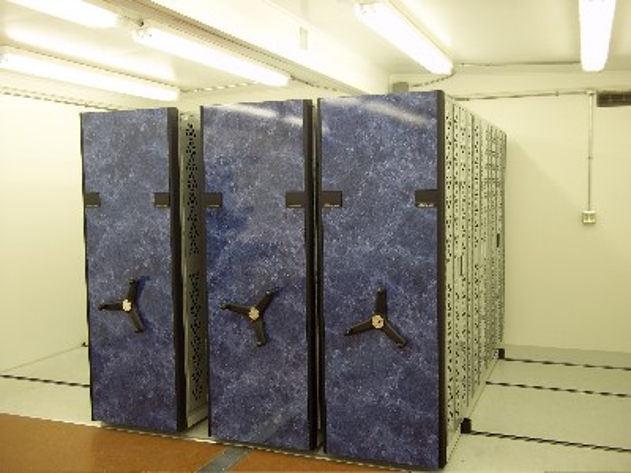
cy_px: 236
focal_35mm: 36
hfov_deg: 51.4
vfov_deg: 39.7
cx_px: 316
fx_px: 656
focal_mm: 6.5
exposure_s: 1/40
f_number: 3.1
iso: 80
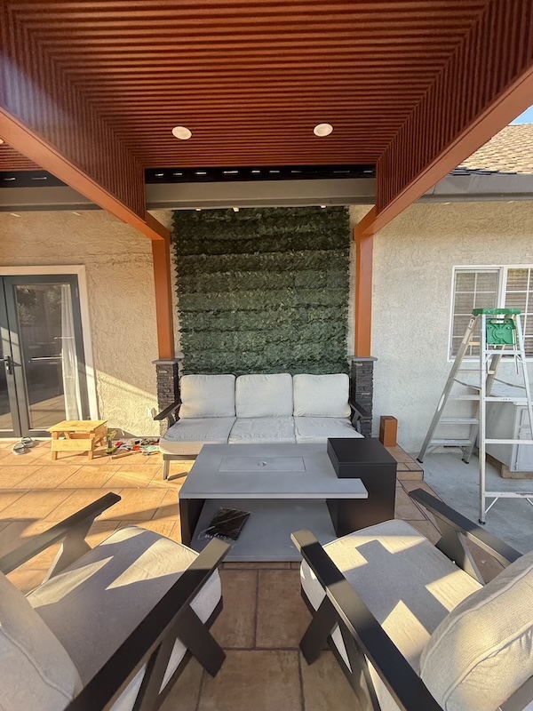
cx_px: 266
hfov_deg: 85.7
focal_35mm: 14
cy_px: 356
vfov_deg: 102.1
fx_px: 287
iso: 64
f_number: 2.2
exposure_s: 1/187
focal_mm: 2.22
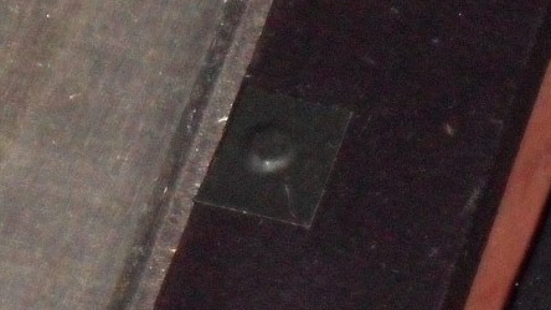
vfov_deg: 13.6
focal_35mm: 89
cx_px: 277
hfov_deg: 23.9
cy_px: 176
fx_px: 1301
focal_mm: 14.4
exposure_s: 1/60
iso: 640
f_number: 12.9
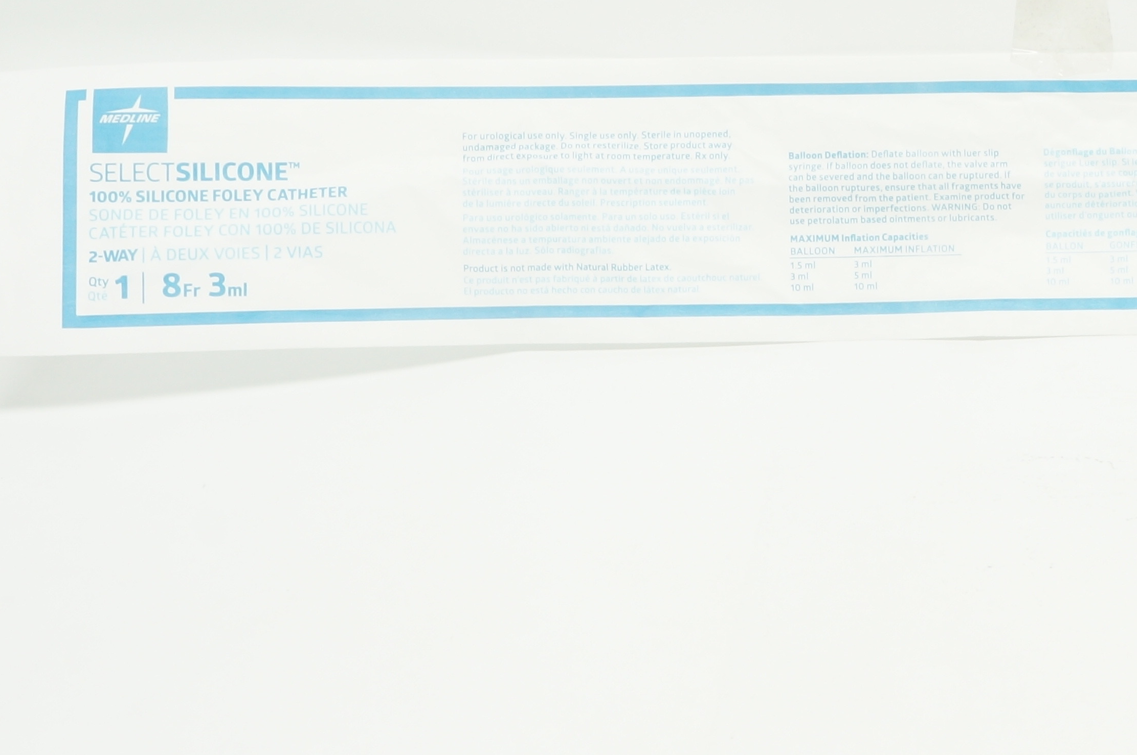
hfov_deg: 20.6
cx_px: 1098
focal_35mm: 96
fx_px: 3032
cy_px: 194
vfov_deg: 14.2
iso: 400
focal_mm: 29
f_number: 11
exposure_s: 1/15
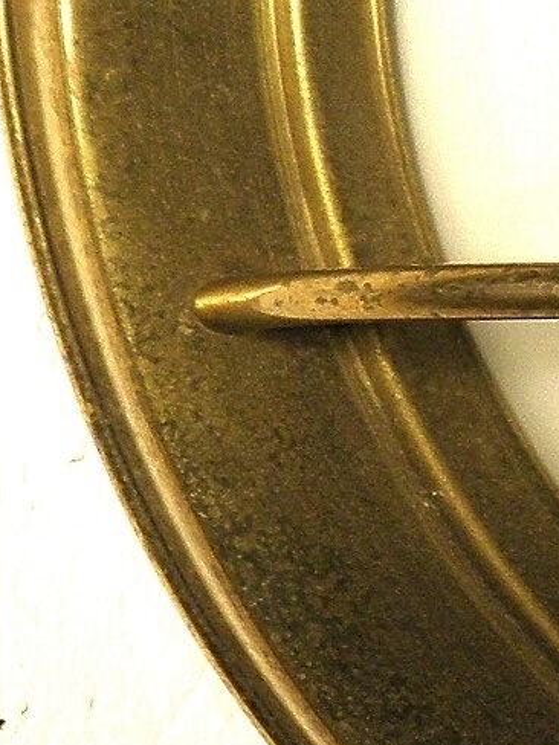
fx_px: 7687
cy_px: 47
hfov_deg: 4.1
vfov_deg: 5.5
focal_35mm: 357
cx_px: 1257
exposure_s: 1/60
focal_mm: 12.2
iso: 100
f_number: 4.3
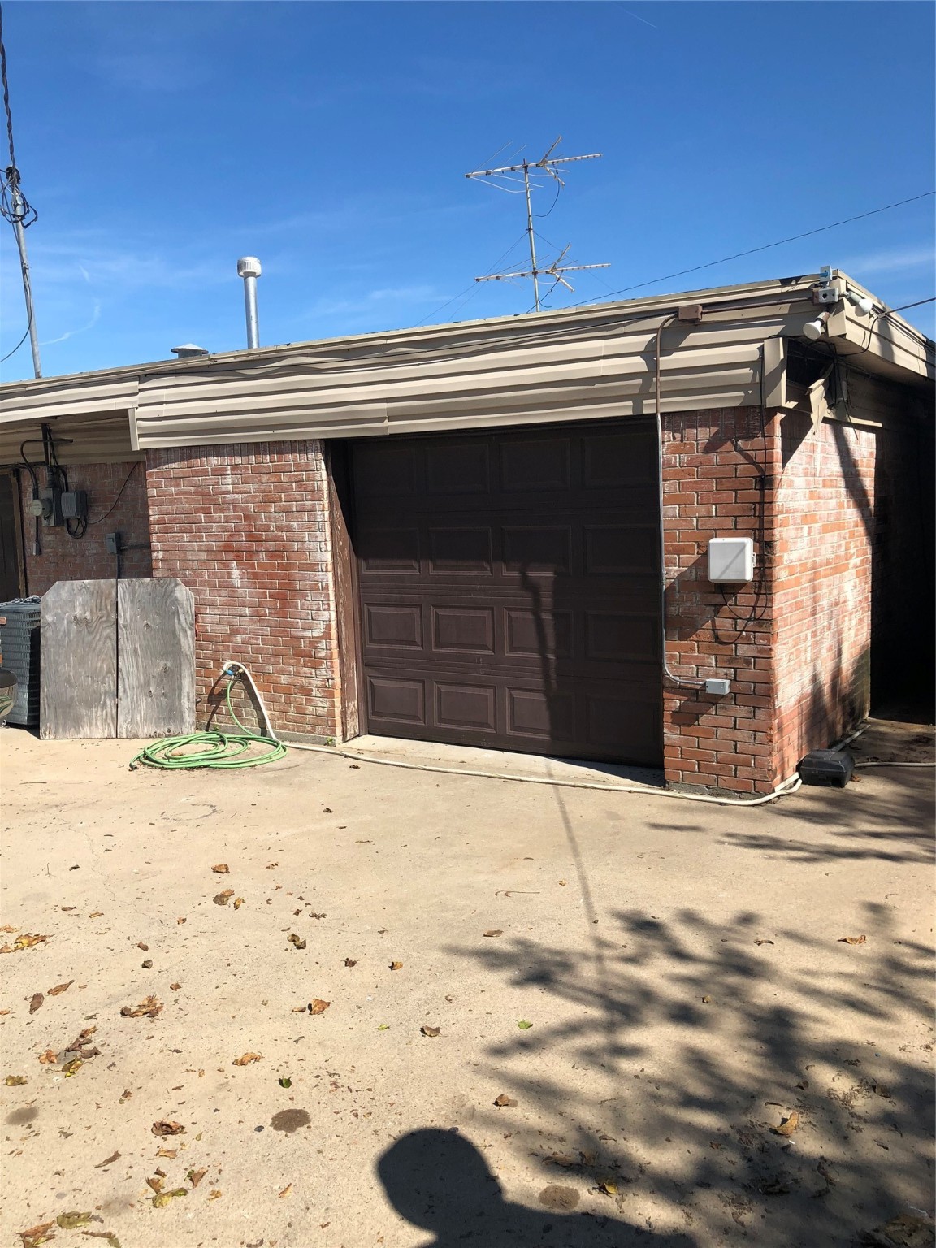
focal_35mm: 28
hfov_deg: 49.7
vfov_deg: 63.4
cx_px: 468
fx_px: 1009
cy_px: 624
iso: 20
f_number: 1.8
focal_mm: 3.99
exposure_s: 1/2114
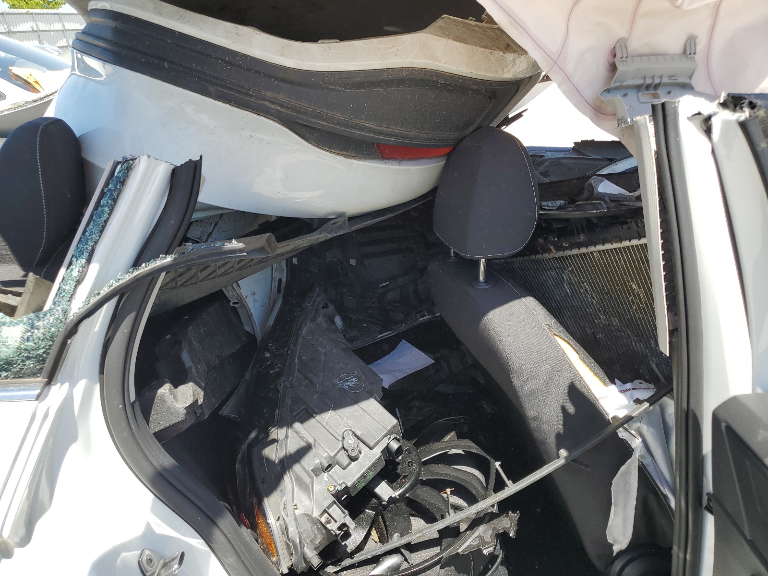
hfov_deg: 67.3
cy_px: 288
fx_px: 577
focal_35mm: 26
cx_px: 384
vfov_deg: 53.1
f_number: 1.5
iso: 50
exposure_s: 1/1000
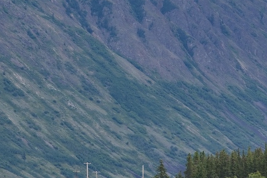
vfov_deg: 5.3
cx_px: 23
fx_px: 1914
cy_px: 58
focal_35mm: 258
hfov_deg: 8.0
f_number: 4.5
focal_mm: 86
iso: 100
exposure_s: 1/200
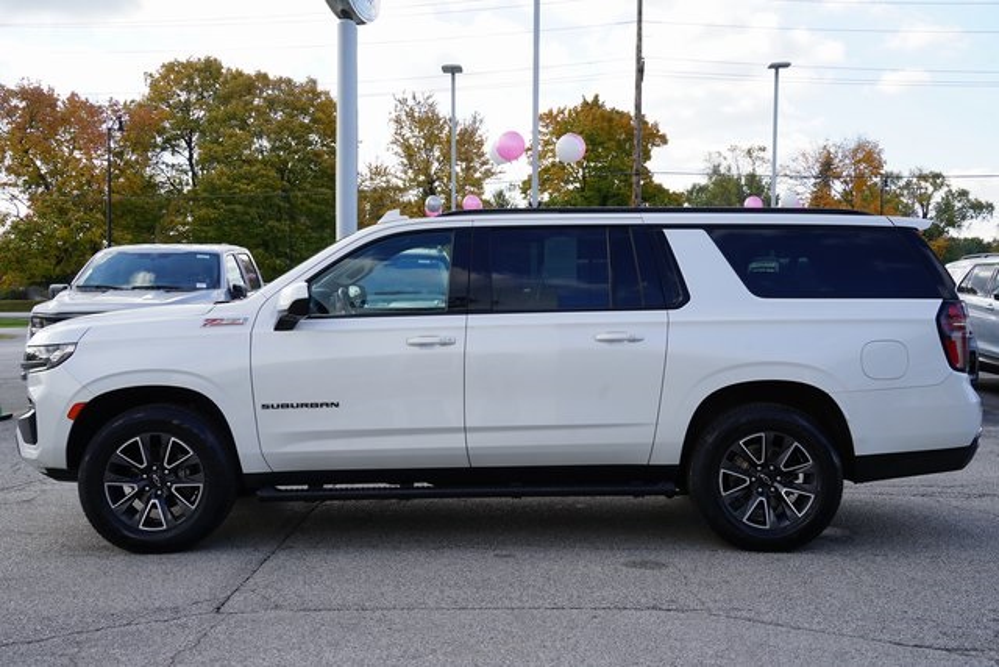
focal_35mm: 43
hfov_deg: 45.4
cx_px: 500
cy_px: 334
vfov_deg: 31.2
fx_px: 1193
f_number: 9
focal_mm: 43
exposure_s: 1/80
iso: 100
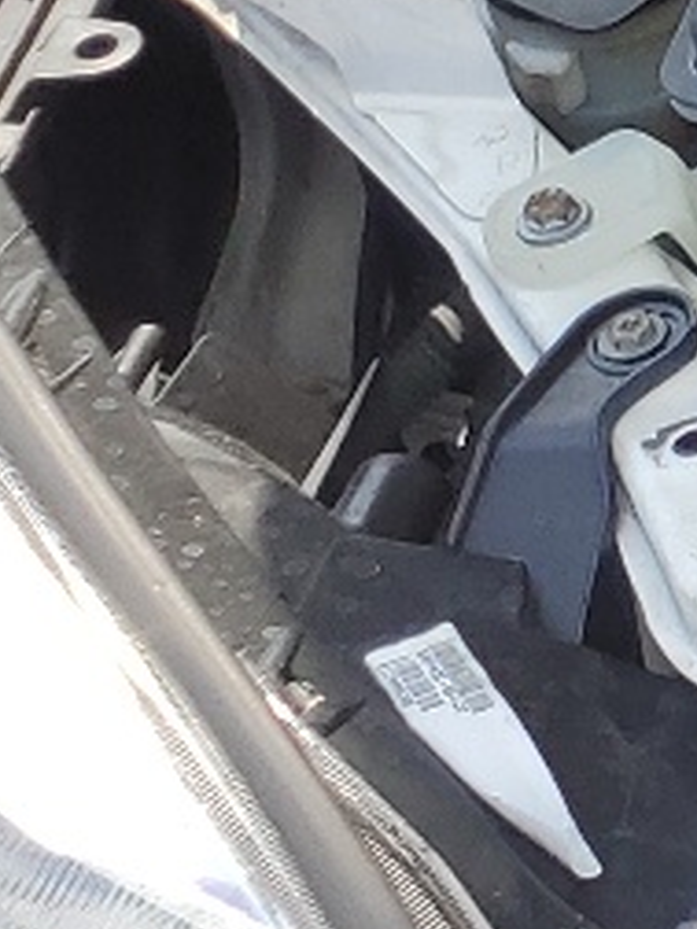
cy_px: -173
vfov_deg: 11.7
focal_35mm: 165
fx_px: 4430
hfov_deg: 7.1
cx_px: 2685
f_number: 1.5
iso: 50
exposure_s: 1/909
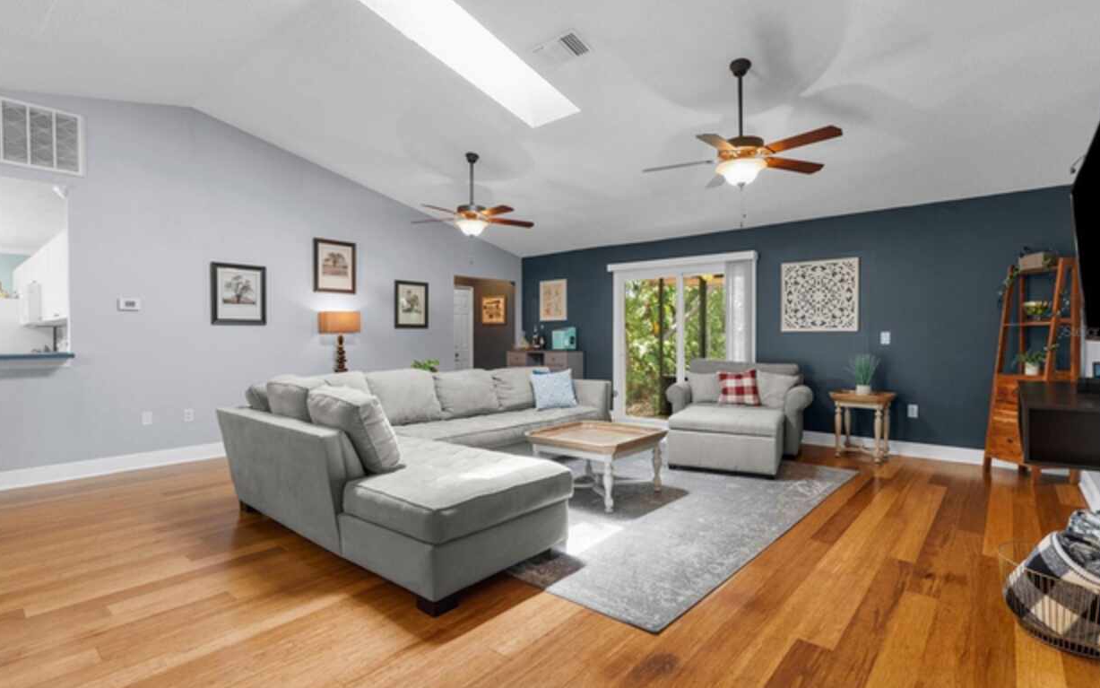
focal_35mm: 17
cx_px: 554
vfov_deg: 68.0
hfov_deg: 94.4
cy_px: 331
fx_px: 510
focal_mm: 16
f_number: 8
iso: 400
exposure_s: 1/1.25
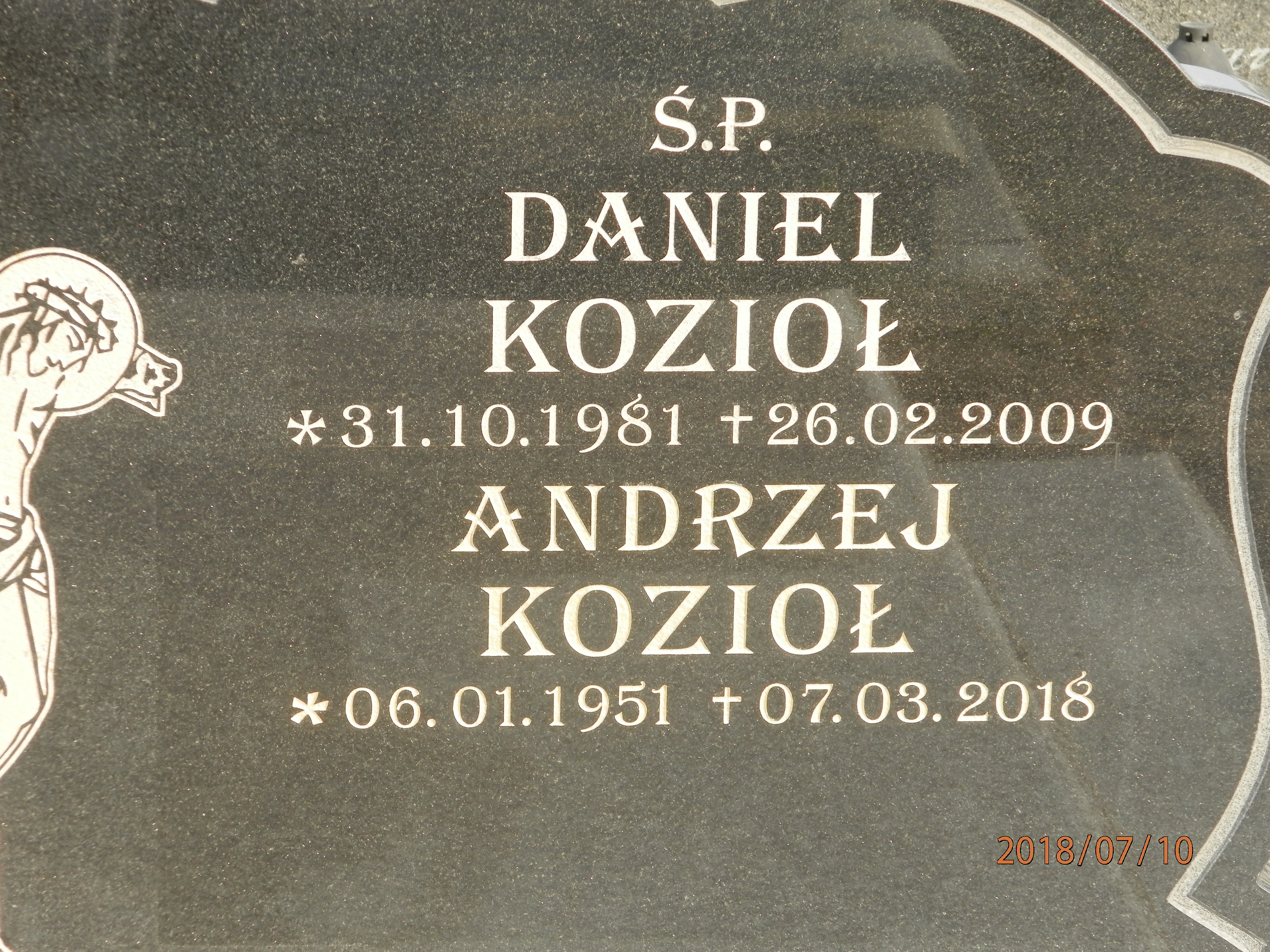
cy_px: 476
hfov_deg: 18.5
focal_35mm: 106
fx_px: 3889
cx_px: 635
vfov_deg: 14.0
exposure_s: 1/160
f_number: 4.5
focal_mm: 19
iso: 125
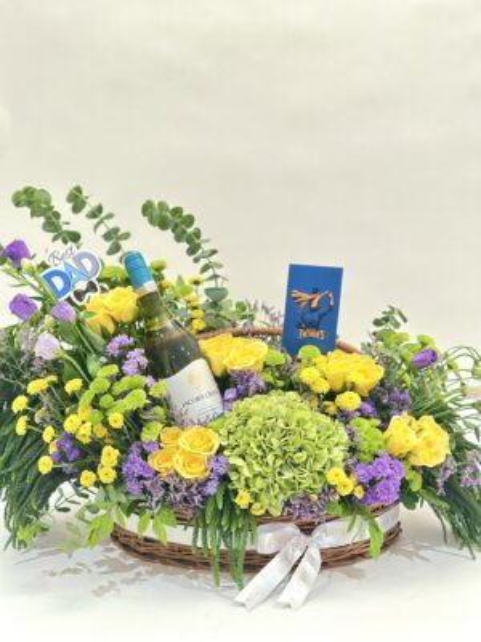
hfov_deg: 30.3
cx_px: 240
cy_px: 321
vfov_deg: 39.7
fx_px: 889
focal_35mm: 48
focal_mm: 6.86
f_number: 1.78
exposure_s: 1/33
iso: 320
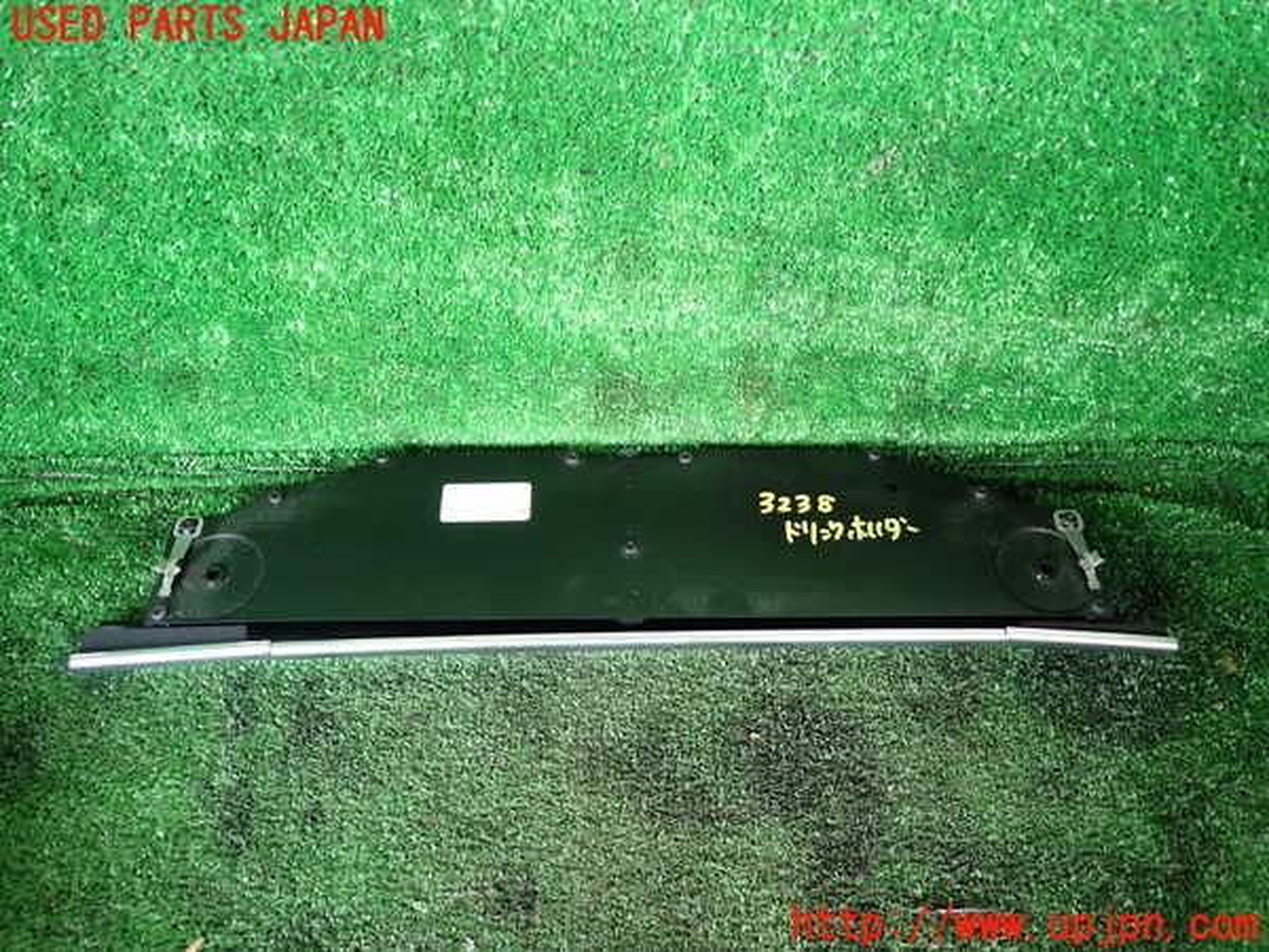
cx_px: 634
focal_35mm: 25
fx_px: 916
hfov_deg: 69.4
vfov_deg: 54.9
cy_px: 476
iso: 200
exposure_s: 1/50
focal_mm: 4.5
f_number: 2
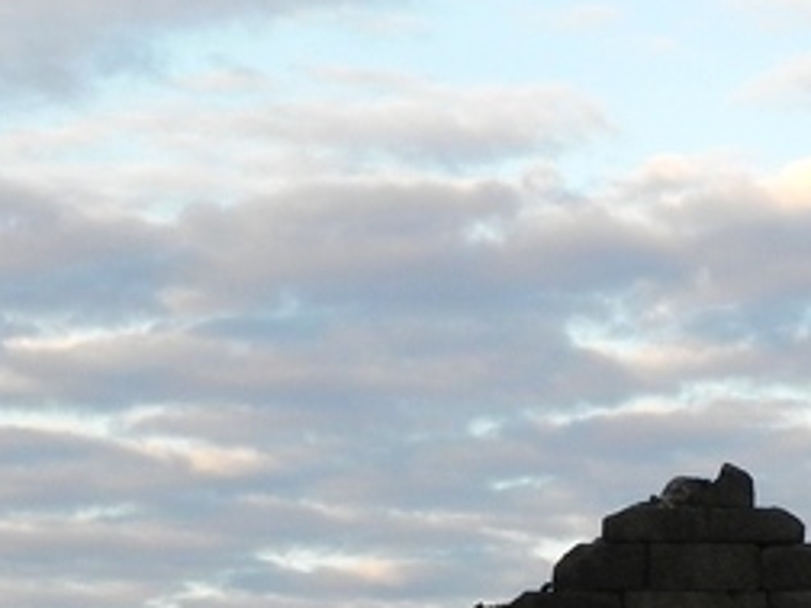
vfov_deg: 8.1
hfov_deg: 10.8
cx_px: 650
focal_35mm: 183
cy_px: 442
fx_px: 4287
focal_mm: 11.8
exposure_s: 1/220
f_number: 5
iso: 160
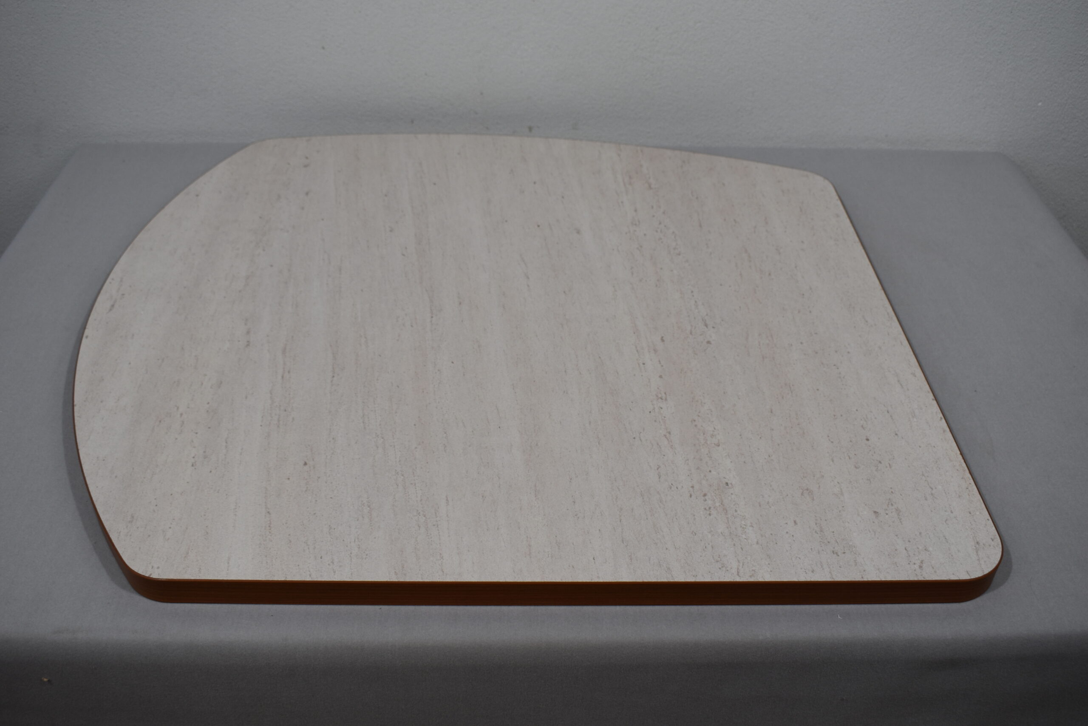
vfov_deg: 38.4
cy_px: 363
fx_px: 1043
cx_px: 544
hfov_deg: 55.1
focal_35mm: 34
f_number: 5.6
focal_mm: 23
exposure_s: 1/125
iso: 250
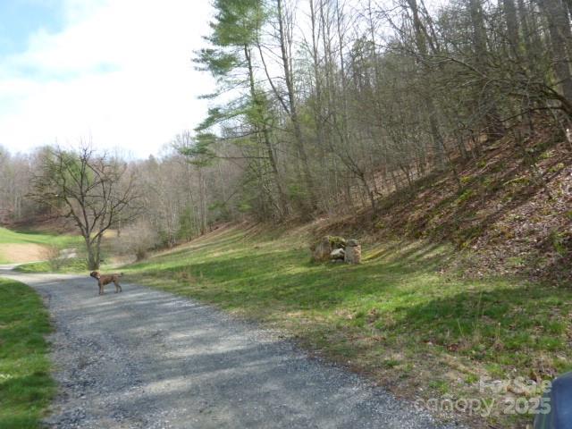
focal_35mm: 25
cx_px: 286
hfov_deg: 69.4
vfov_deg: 54.9
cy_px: 214
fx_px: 413
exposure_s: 1/400
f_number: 3.3
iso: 80
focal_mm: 4.1
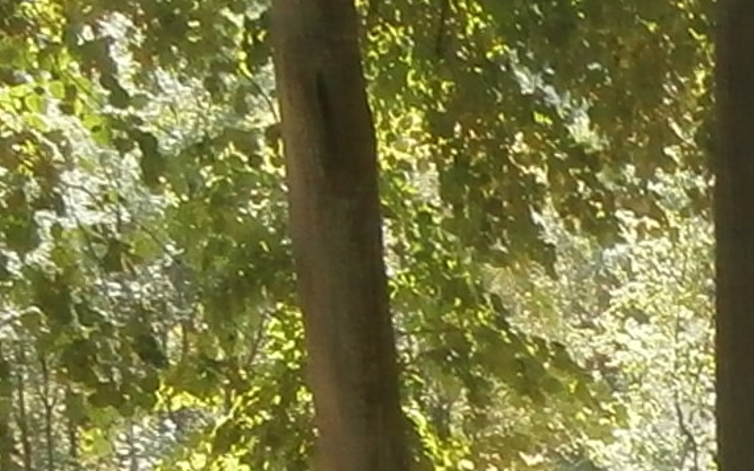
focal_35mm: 157
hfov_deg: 11.8
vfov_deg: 7.8
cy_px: 1112
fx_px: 3226
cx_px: 1538
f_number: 2.8
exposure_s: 1/320
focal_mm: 4.7
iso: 200
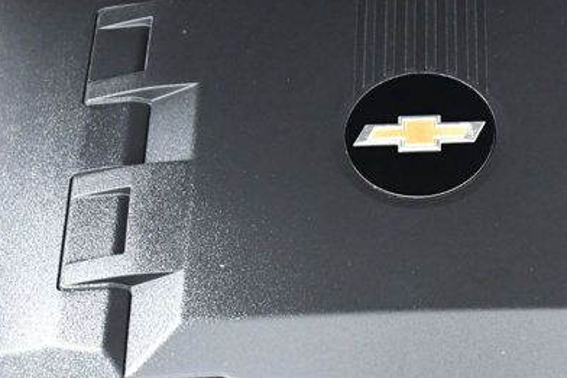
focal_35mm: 94
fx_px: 1480
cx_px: 480
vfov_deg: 14.5
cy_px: 224
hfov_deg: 21.3
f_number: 3.8
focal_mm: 24
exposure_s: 1/60
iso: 2500
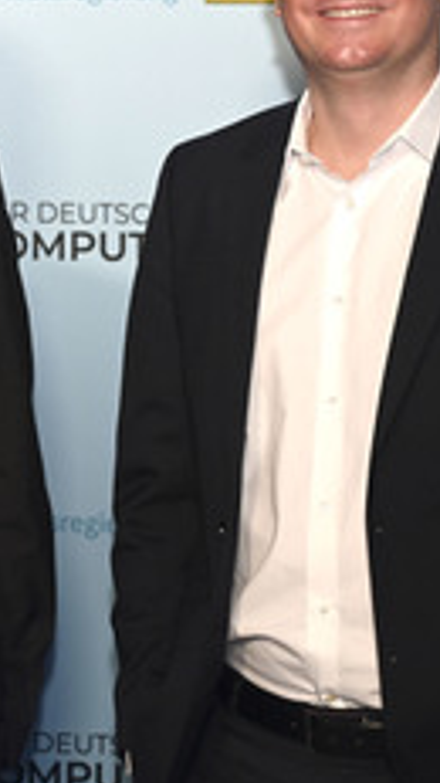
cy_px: 281
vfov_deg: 20.9
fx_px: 2115
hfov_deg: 11.8
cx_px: 49
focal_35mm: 102
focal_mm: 50
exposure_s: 1/160
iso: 1000
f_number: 4
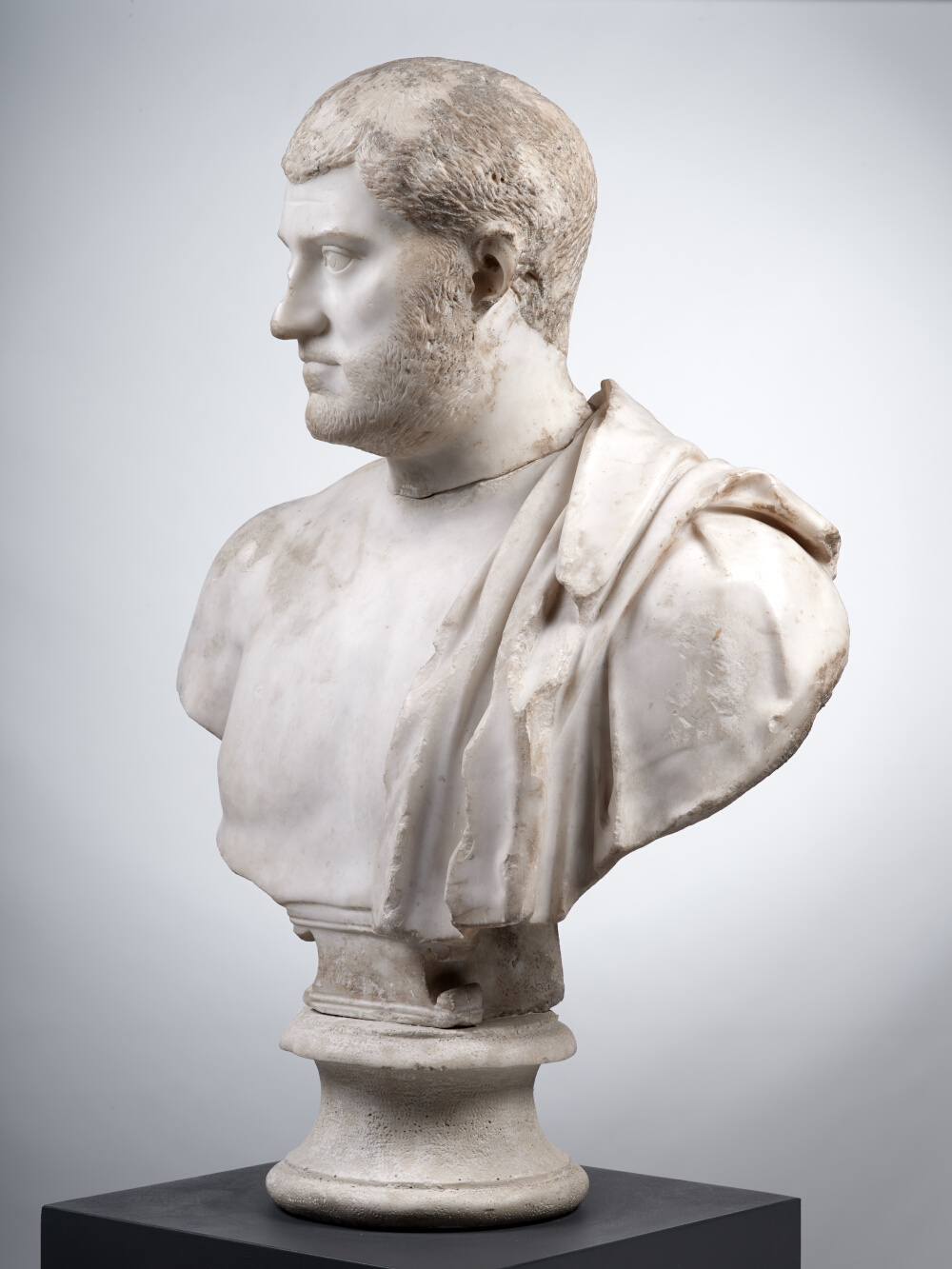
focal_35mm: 63
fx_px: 2310
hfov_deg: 23.3
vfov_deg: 30.7
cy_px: 634
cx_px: 476
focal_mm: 80
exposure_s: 1/125
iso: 200
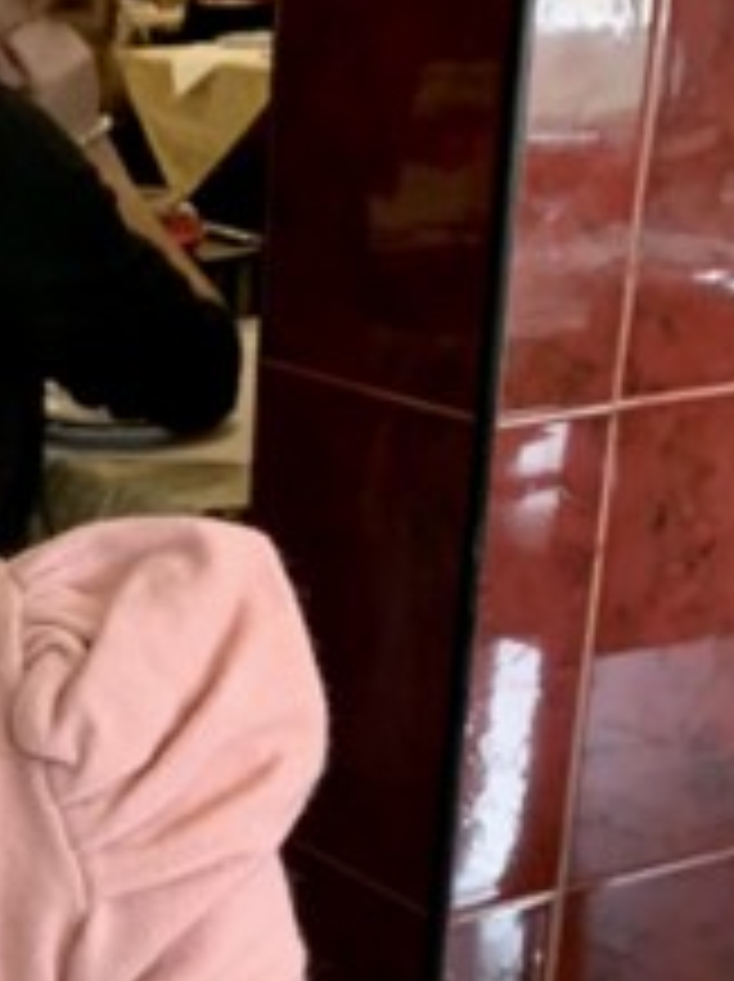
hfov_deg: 16.2
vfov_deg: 21.5
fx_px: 2436
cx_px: -230
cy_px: 1102
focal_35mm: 86
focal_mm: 4.25
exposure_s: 1/60
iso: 250
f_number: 1.8
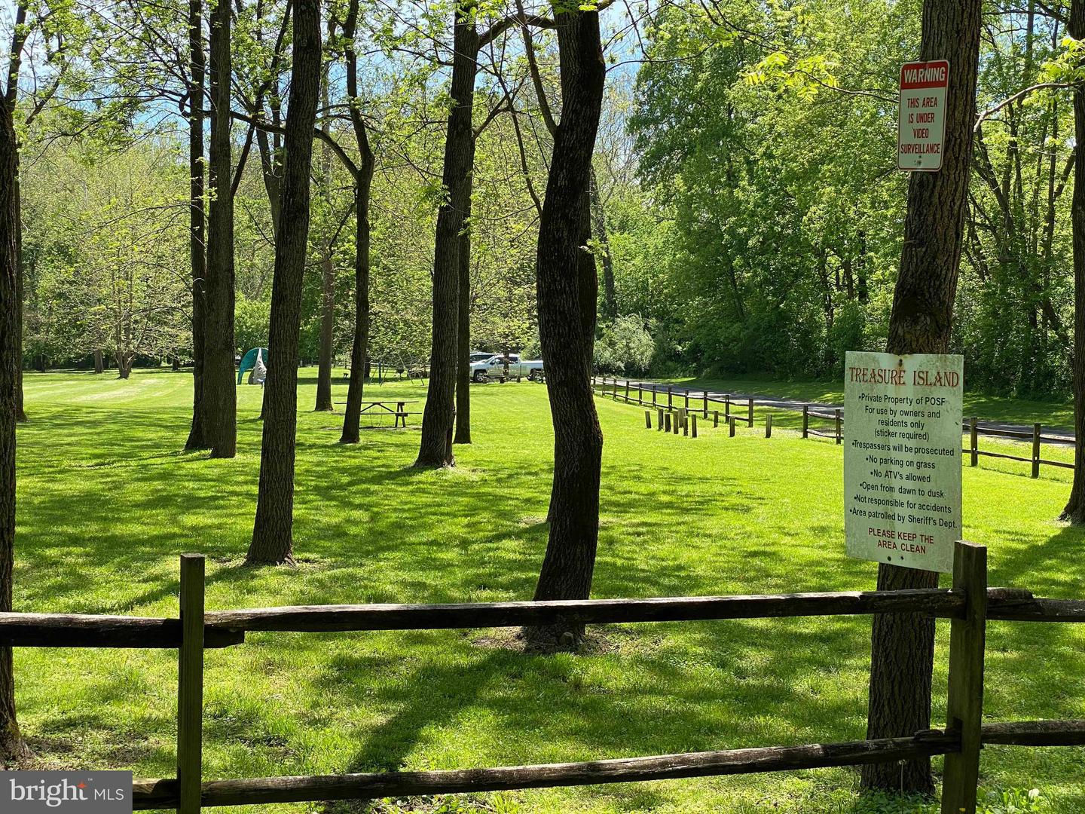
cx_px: 542
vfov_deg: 28.0
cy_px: 407
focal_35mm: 52
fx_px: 1630
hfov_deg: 36.8
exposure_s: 1/564
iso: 20
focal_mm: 6
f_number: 2
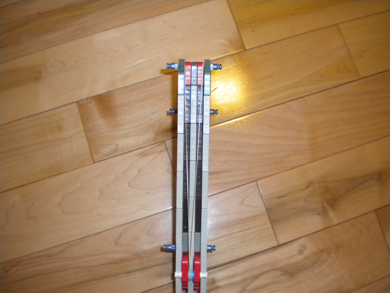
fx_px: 394
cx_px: 195
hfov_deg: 52.6
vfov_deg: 40.7
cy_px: 146
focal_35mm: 35
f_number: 3.1
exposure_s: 1/30
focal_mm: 6.3
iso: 400
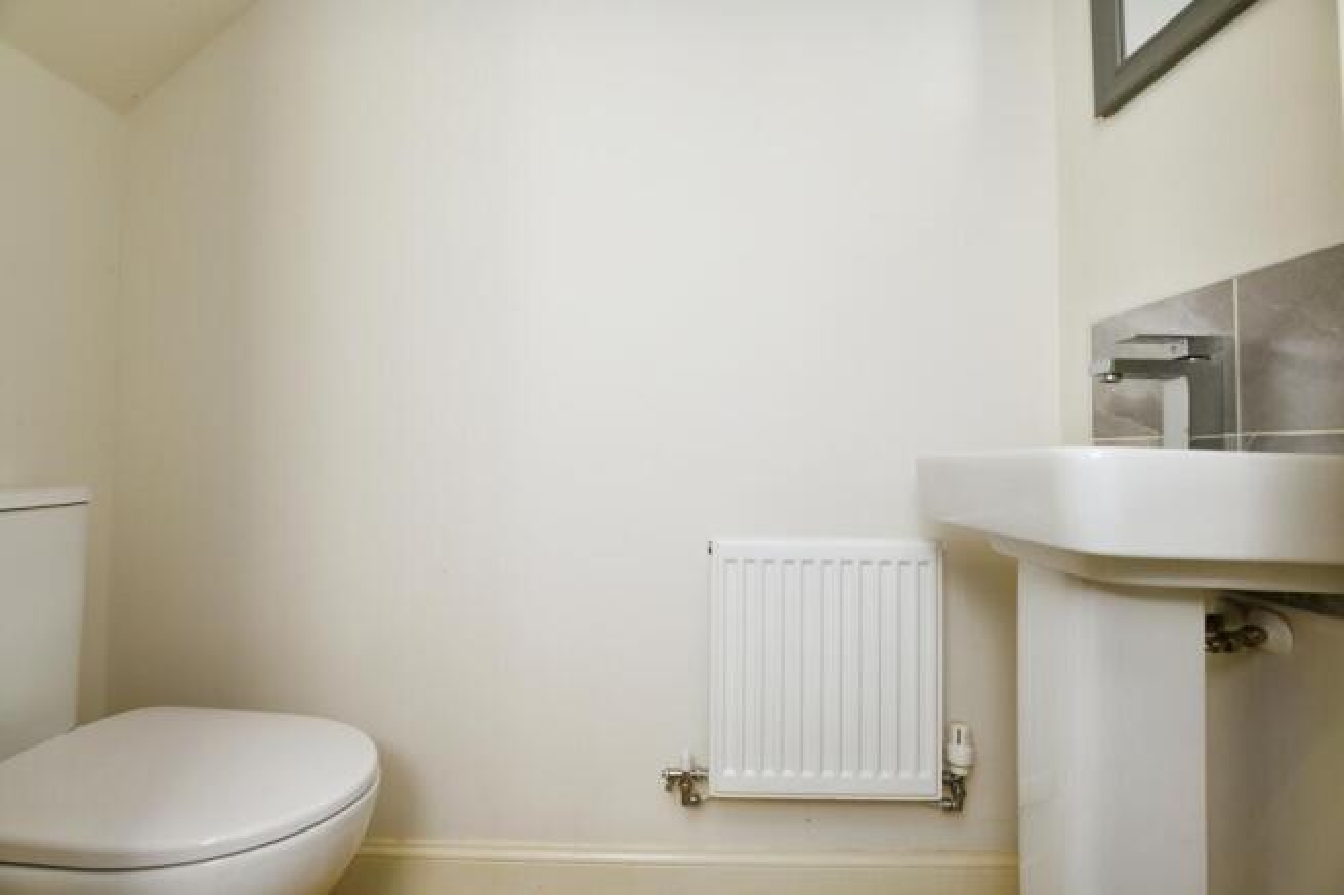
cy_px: 448
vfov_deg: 70.4
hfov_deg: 93.3
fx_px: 634
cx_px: 672
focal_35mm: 17
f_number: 9
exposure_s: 1/60
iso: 400
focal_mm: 17
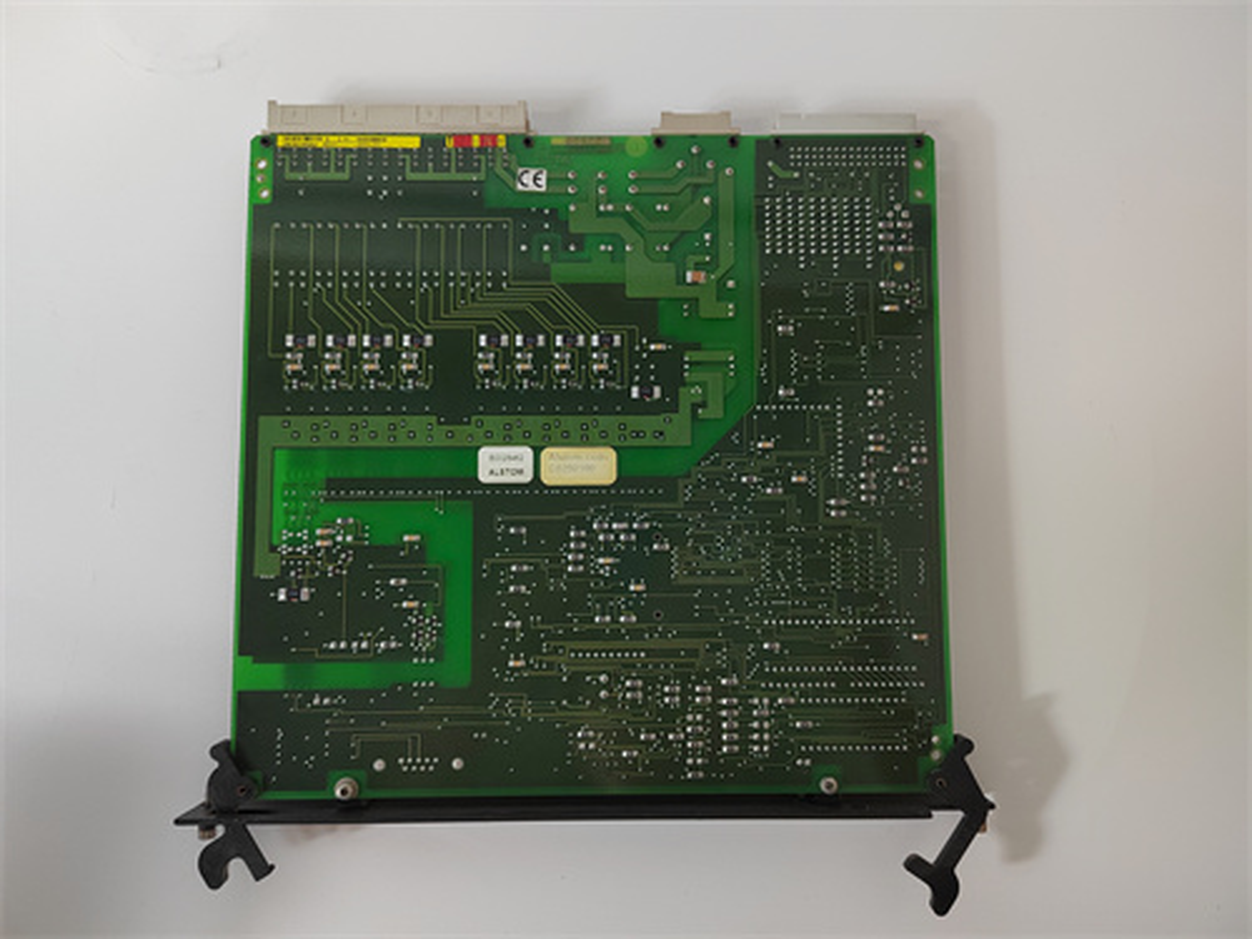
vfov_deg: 58.9
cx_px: 626
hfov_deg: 73.9
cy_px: 470
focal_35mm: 23
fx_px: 832
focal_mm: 5.52
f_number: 1.9
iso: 1106
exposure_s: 1/120
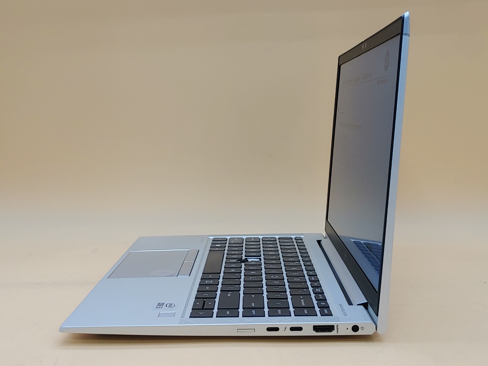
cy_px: 183
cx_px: 244
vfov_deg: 32.9
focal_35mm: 44
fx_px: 620
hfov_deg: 42.9
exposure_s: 1/106
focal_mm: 4.36
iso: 50
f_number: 1.8
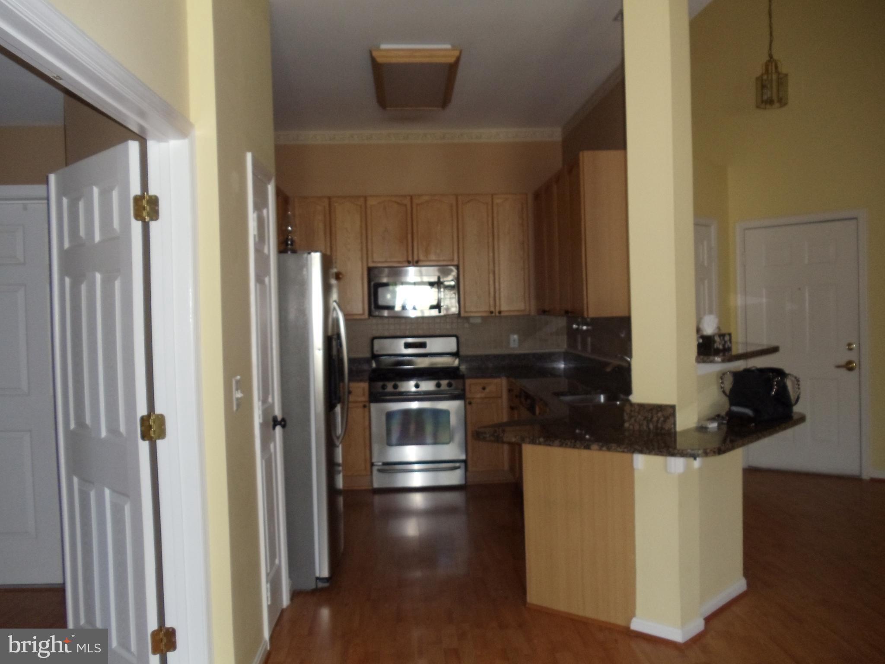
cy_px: 332
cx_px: 442
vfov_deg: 32.9
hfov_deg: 42.9
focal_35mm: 44
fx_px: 1125
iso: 200
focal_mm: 6
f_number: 3.5
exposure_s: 1/30
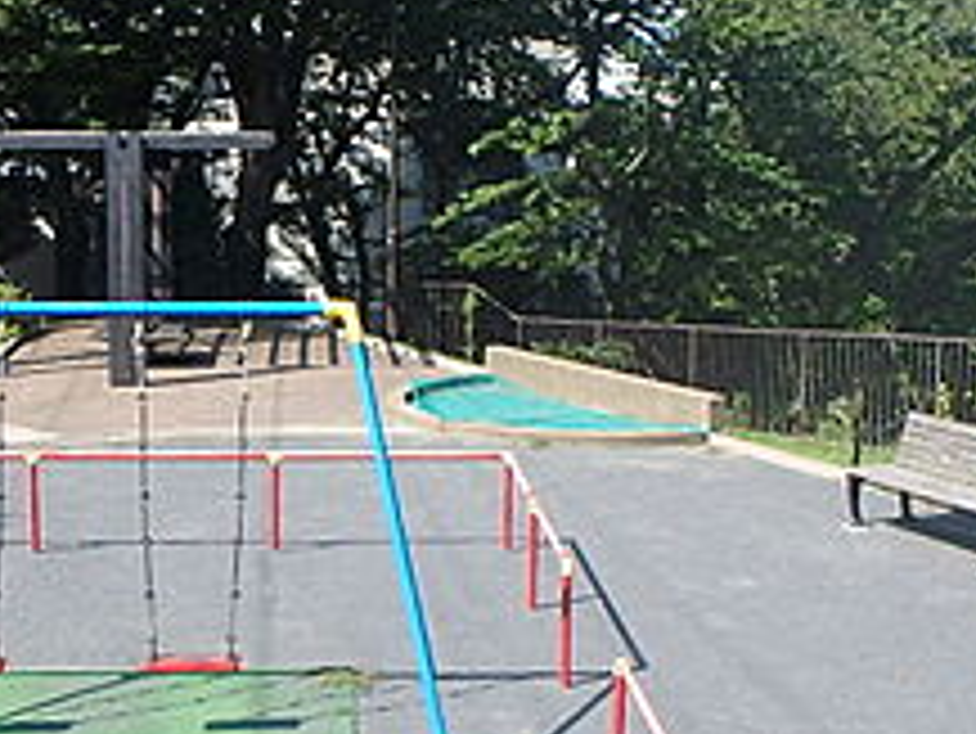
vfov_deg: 24.4
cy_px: 408
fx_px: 1693
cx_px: 418
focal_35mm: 60
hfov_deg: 32.1
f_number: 3.5
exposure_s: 1/640
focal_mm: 3.7
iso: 125
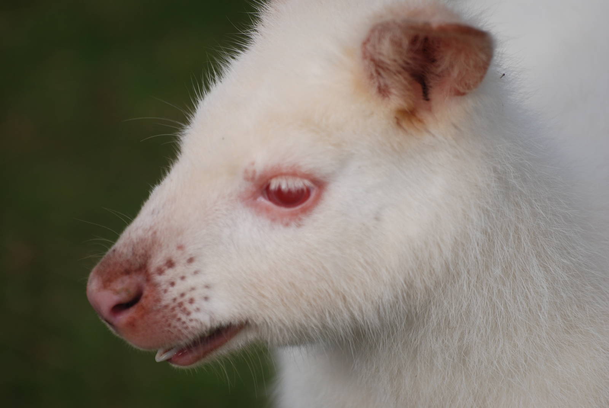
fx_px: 6859
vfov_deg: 3.4
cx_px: 304
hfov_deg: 5.1
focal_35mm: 405
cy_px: 204
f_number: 5.6
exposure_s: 1/500
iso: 110
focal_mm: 270
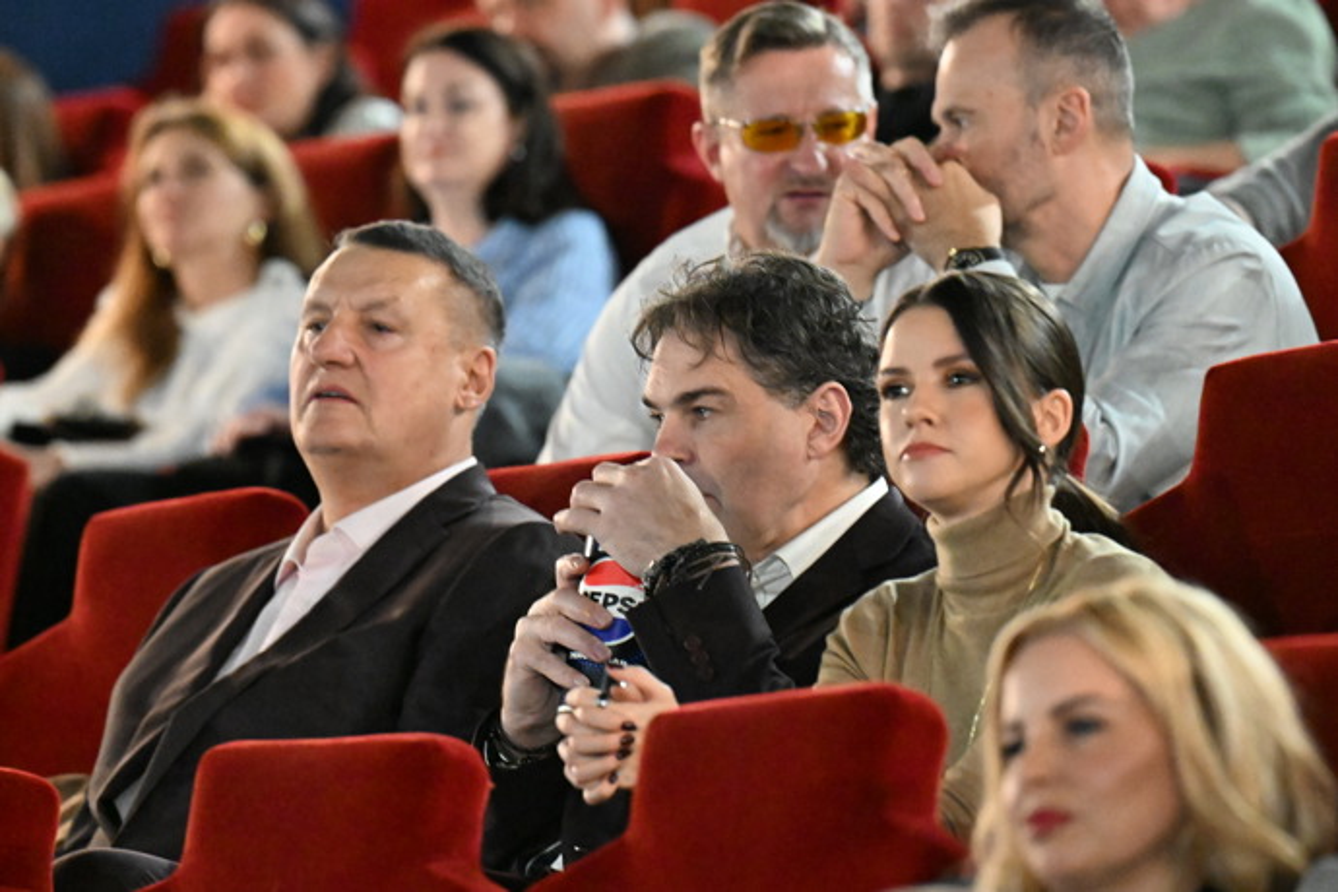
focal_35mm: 300
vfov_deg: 4.6
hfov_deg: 6.9
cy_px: 446
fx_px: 11149
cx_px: 669
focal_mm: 200
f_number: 3.5
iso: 12800
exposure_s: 1/60
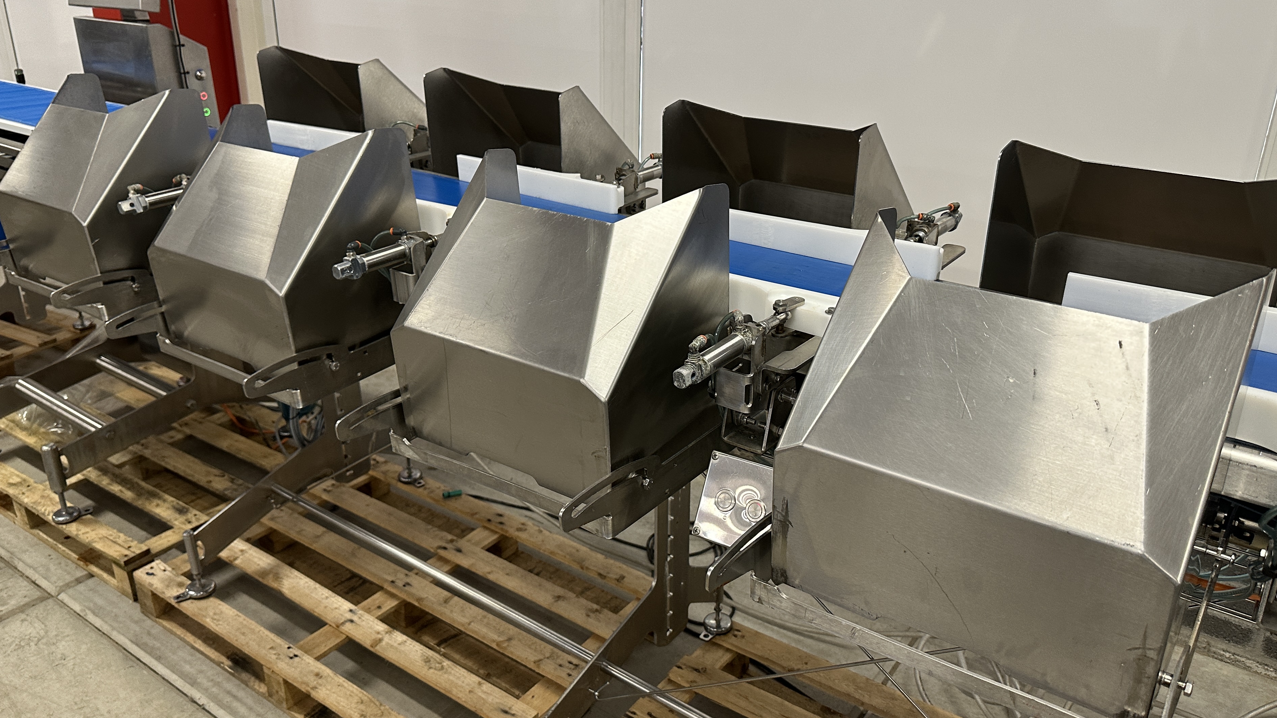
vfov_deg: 41.5
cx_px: 656
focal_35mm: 28
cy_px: 341
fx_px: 948
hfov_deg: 67.9
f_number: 1.78
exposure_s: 1/50
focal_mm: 6.86
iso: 200
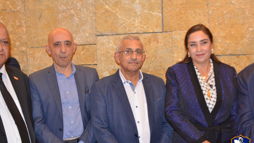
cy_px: 75
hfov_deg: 52.8
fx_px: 256
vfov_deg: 31.2
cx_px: 127
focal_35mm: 38
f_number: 4
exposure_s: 1/60
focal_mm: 24
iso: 800
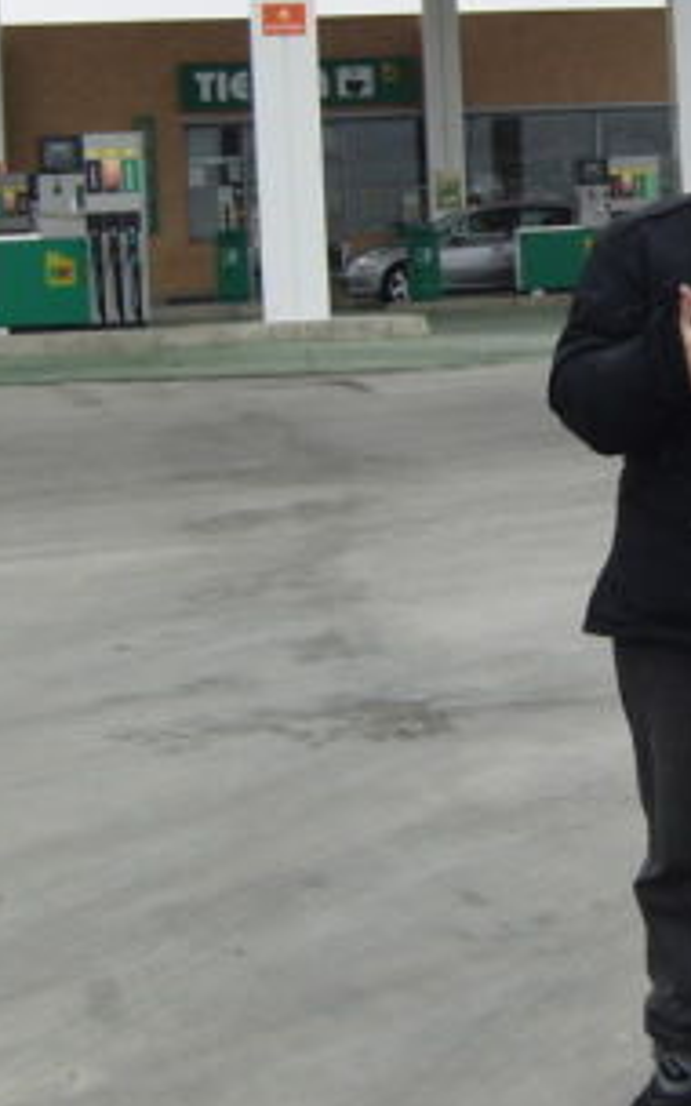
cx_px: 713
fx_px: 2019
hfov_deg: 18.8
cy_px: 276
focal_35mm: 67
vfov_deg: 30.1
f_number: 3.5
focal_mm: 5.2
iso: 100
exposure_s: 1/160
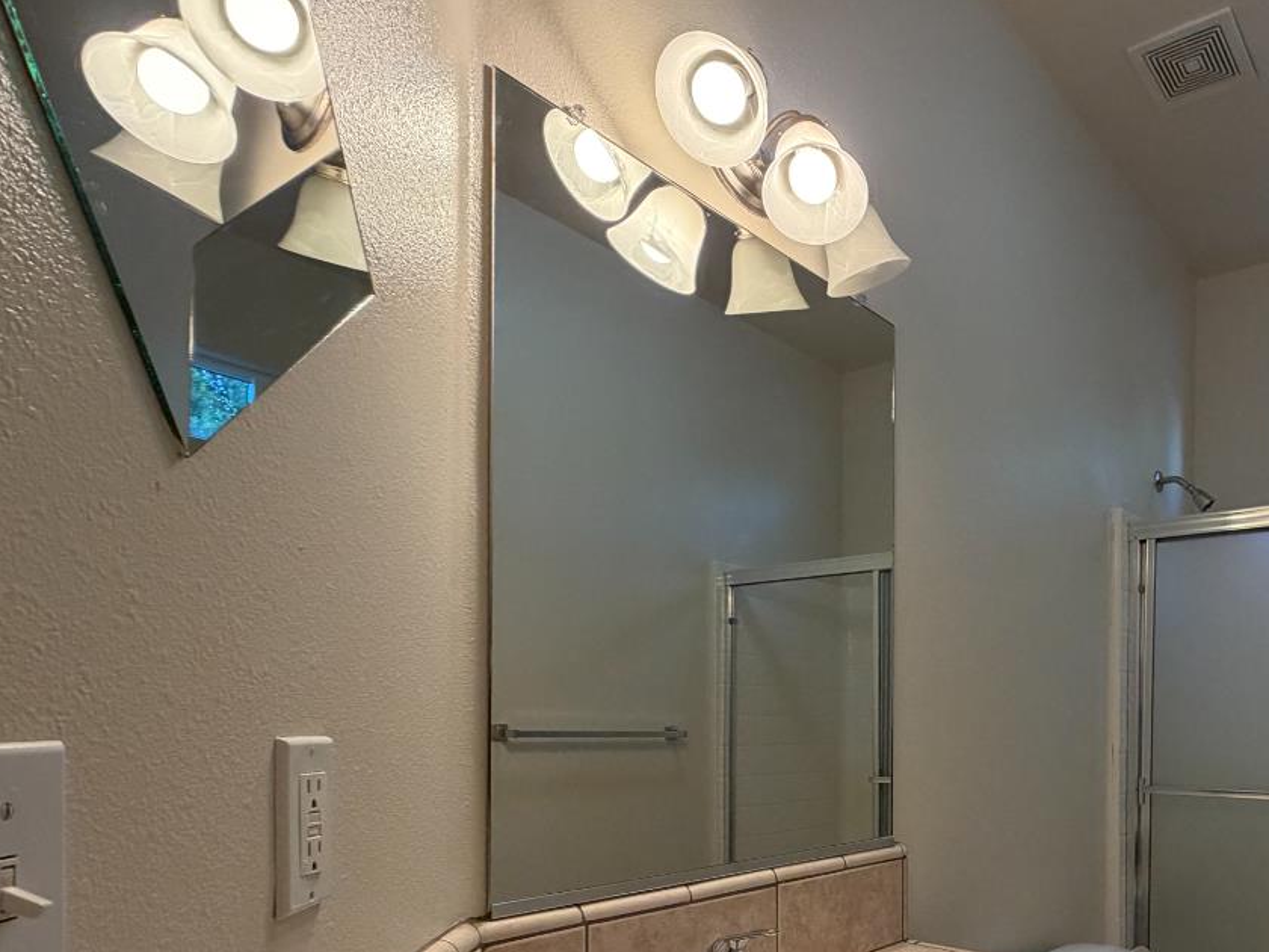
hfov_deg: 64.9
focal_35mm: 25
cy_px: 726
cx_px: 964
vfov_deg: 52.2
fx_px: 916
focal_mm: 2.22
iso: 320
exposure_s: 1/120
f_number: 2.2
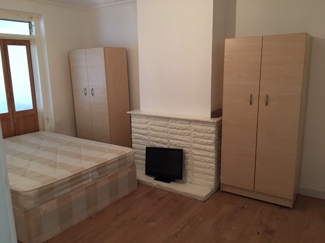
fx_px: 272
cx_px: 162
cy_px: 122
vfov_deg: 48.2
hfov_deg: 61.7
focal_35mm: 29
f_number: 2.2
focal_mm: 4.15
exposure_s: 1/8
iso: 160
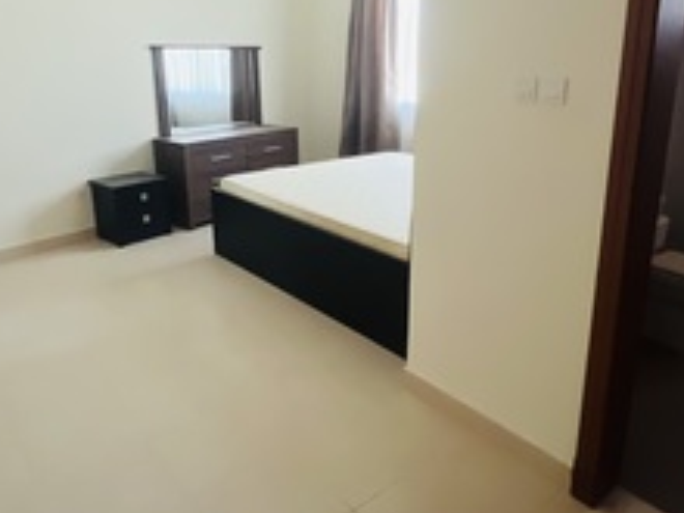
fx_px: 534
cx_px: 362
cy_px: 197
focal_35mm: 27
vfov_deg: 50.9
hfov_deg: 65.3
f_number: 1.8
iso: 640
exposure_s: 1/60
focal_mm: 1.57
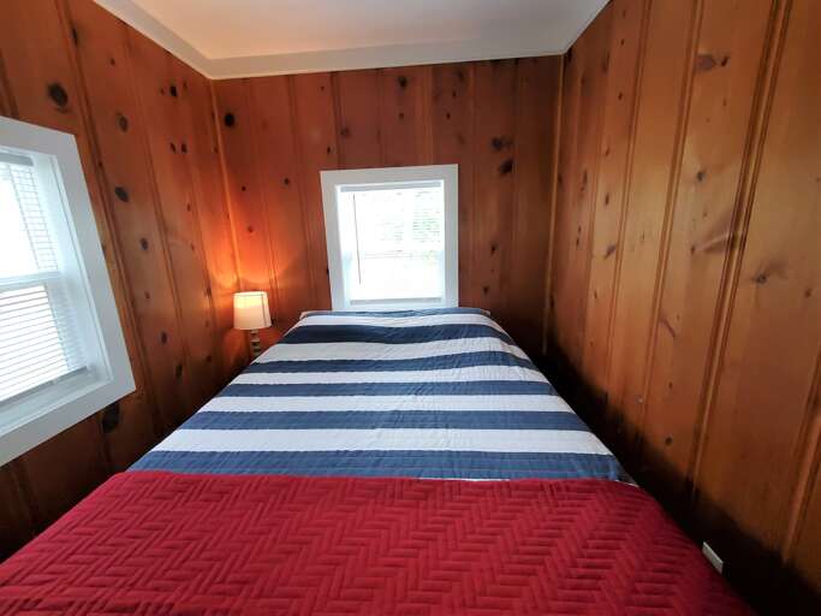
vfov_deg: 89.9
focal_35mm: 13
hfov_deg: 106.2
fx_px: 308
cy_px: 308
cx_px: 410
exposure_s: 1/59
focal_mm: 1.8
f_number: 2.2
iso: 200
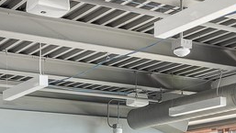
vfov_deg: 12.6
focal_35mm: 88
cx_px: 74
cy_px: 233
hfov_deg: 24.0
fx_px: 551
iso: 200
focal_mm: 24
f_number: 10
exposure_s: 1.6
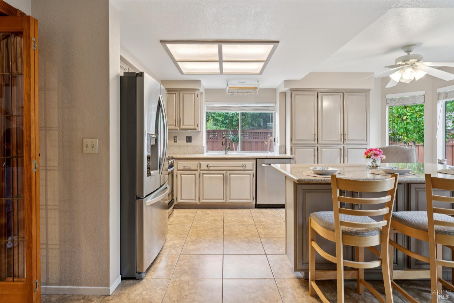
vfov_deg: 64.6
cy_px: 152
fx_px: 240
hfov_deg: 86.9
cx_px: 227
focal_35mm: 19
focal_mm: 19
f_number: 11
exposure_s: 1/4
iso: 320
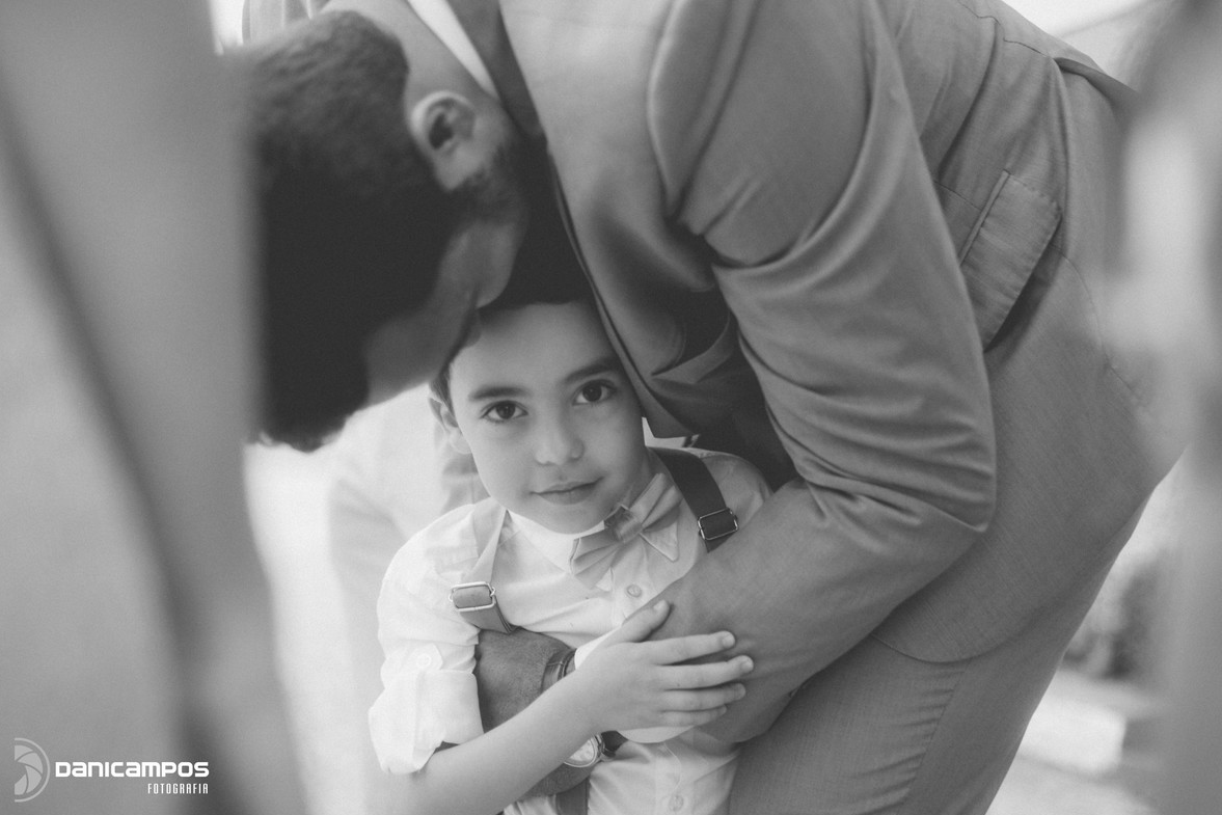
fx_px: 1731
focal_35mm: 51
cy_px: 408
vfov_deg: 26.5
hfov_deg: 38.9
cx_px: 607
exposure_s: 1/160
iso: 400
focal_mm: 50
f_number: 2.8
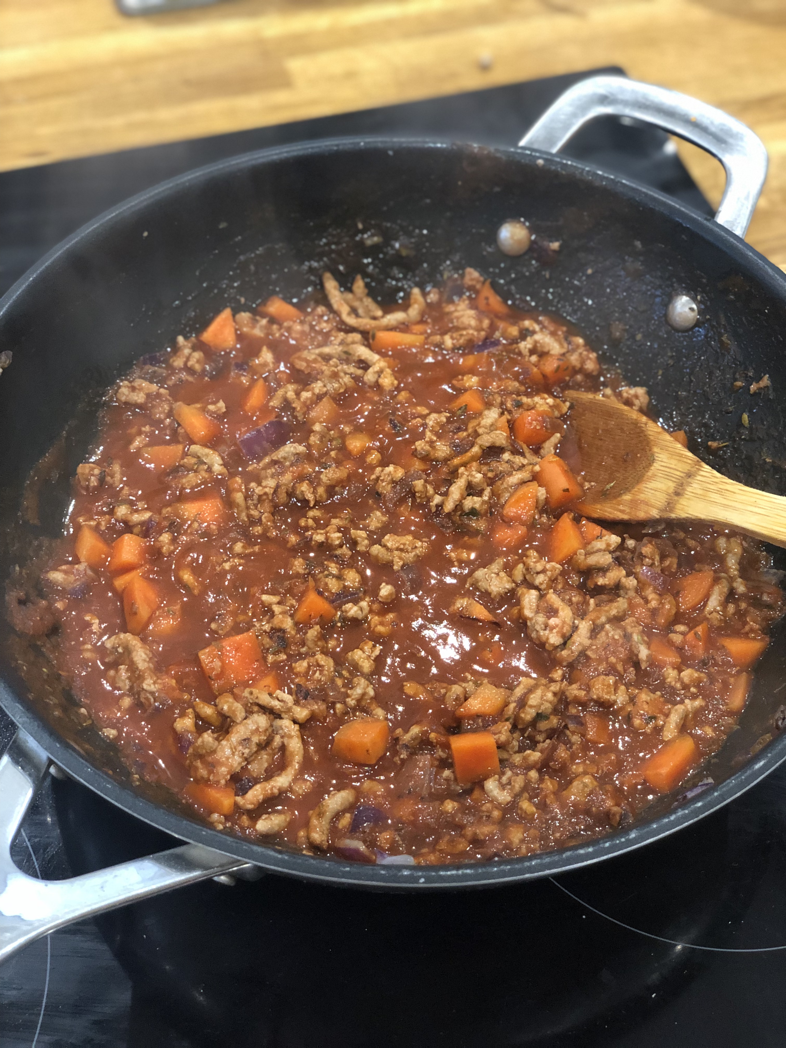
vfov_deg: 36.8
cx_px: 393
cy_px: 524
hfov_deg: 28.0
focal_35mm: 52
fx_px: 1574
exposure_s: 1/17
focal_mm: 6
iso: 160
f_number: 2.4
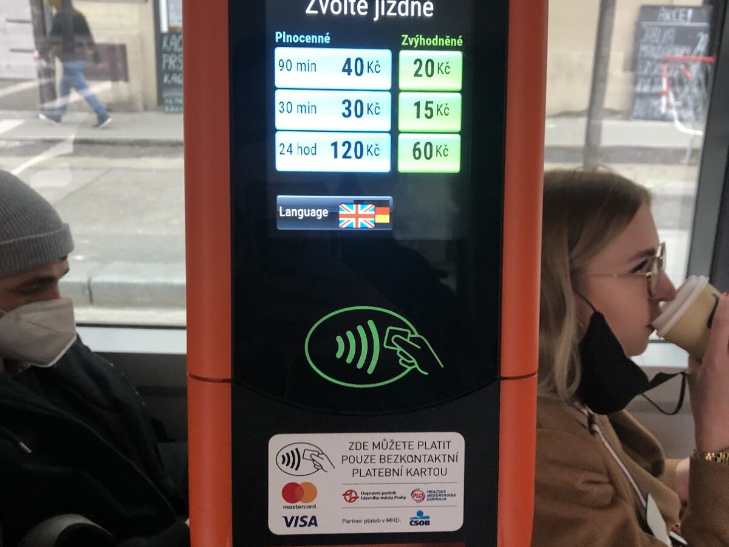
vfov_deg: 49.7
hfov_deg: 63.4
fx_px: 590
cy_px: 274
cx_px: 364
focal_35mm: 28
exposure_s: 1/17
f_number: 1.8
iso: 40
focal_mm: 3.99
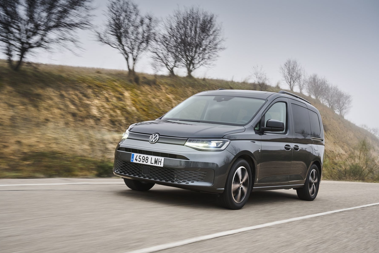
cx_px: 191
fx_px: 463
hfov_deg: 44.5
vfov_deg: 30.5
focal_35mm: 44
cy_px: 122
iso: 400
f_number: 7.1
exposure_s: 1/60
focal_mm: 41
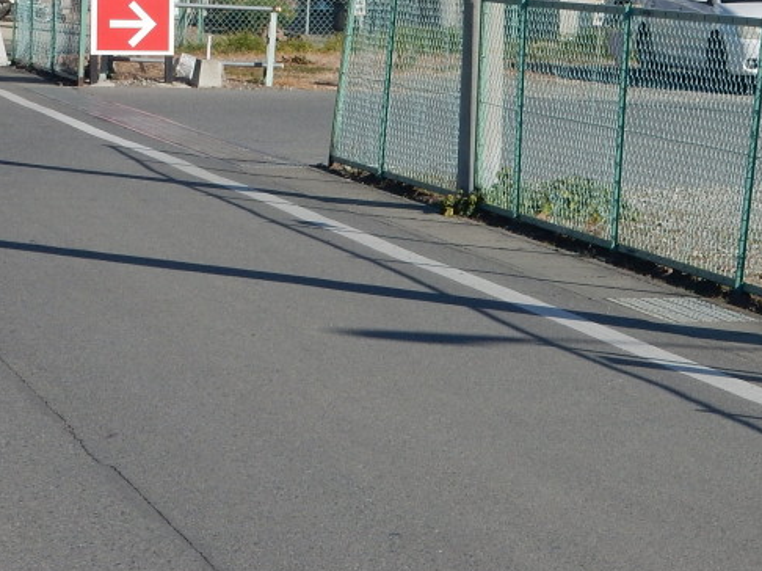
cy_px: -13
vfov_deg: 8.3
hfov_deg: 11.2
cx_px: 524
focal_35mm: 177
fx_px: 3894
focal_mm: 14.9
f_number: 5
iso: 125
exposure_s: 1/800
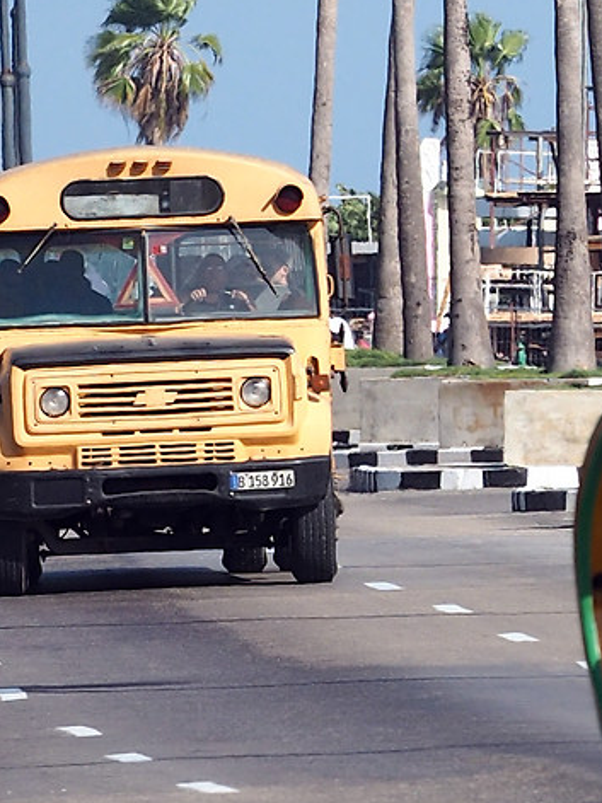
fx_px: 30761
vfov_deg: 1.5
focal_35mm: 1326
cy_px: 72
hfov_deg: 1.1
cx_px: 101
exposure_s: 1/2000
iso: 200
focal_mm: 130
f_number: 4
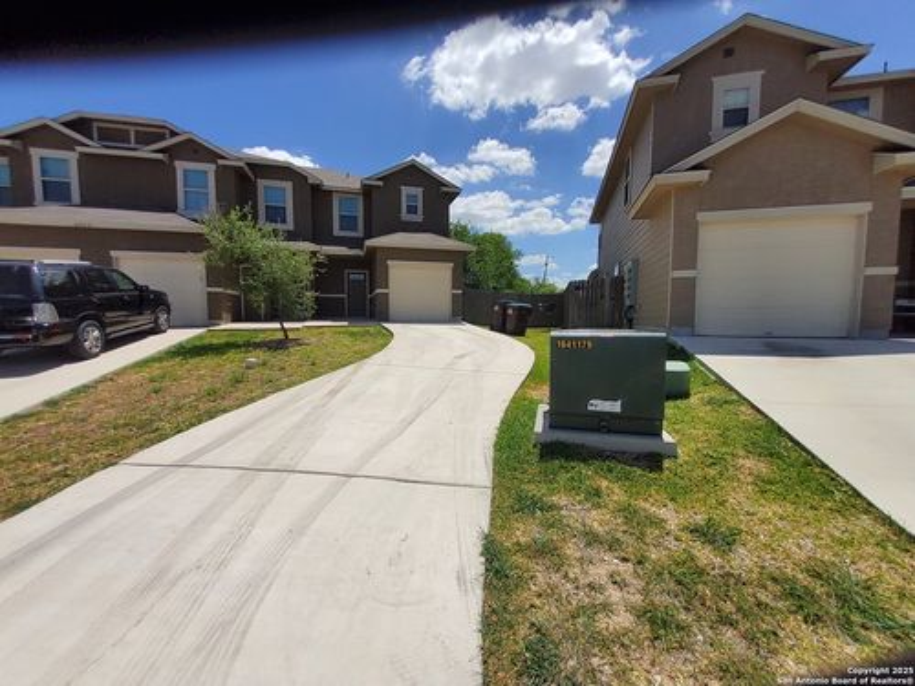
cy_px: 343
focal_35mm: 13
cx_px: 458
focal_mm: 1.13
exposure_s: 1/2752
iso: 50
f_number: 2.2
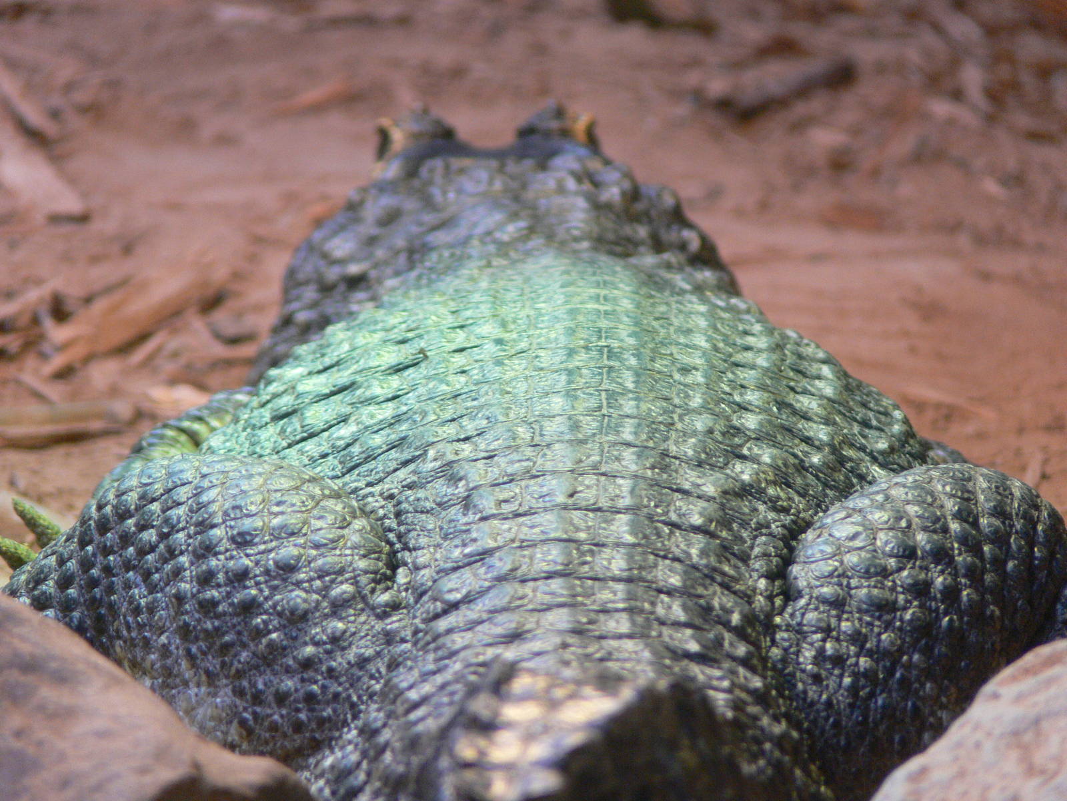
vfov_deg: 3.5
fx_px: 12946
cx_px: 534
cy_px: 400
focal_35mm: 420
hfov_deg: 4.7
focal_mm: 88.8
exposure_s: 1/30
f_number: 3.7
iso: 200
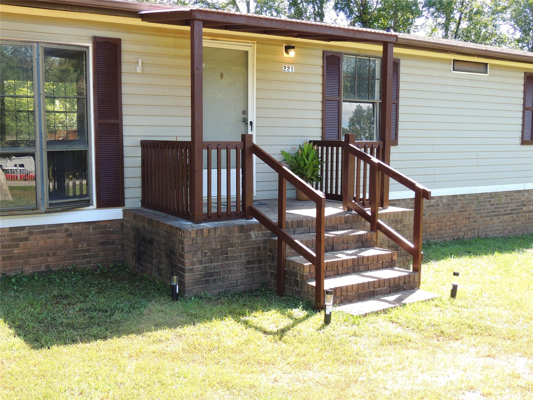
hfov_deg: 46.8
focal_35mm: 40
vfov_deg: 36.0
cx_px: 266
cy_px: 200
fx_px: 616
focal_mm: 7.1
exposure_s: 1/160
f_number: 3.3
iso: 100
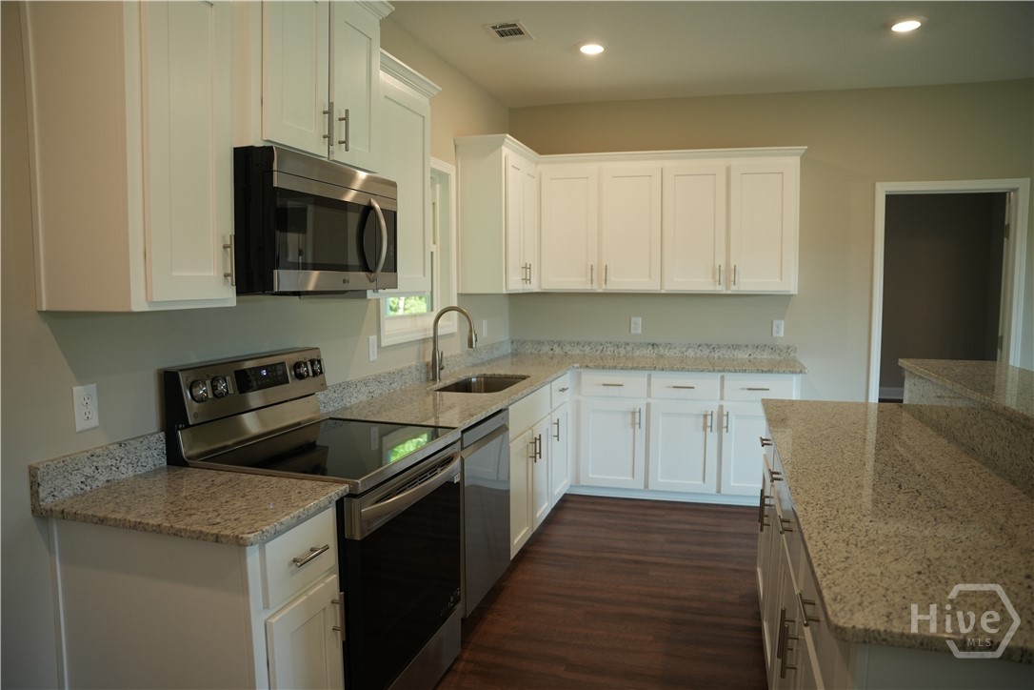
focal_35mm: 24
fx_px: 689
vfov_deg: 53.1
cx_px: 517
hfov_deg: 73.7
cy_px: 345
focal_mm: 24
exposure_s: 1/200
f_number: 2.8
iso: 800
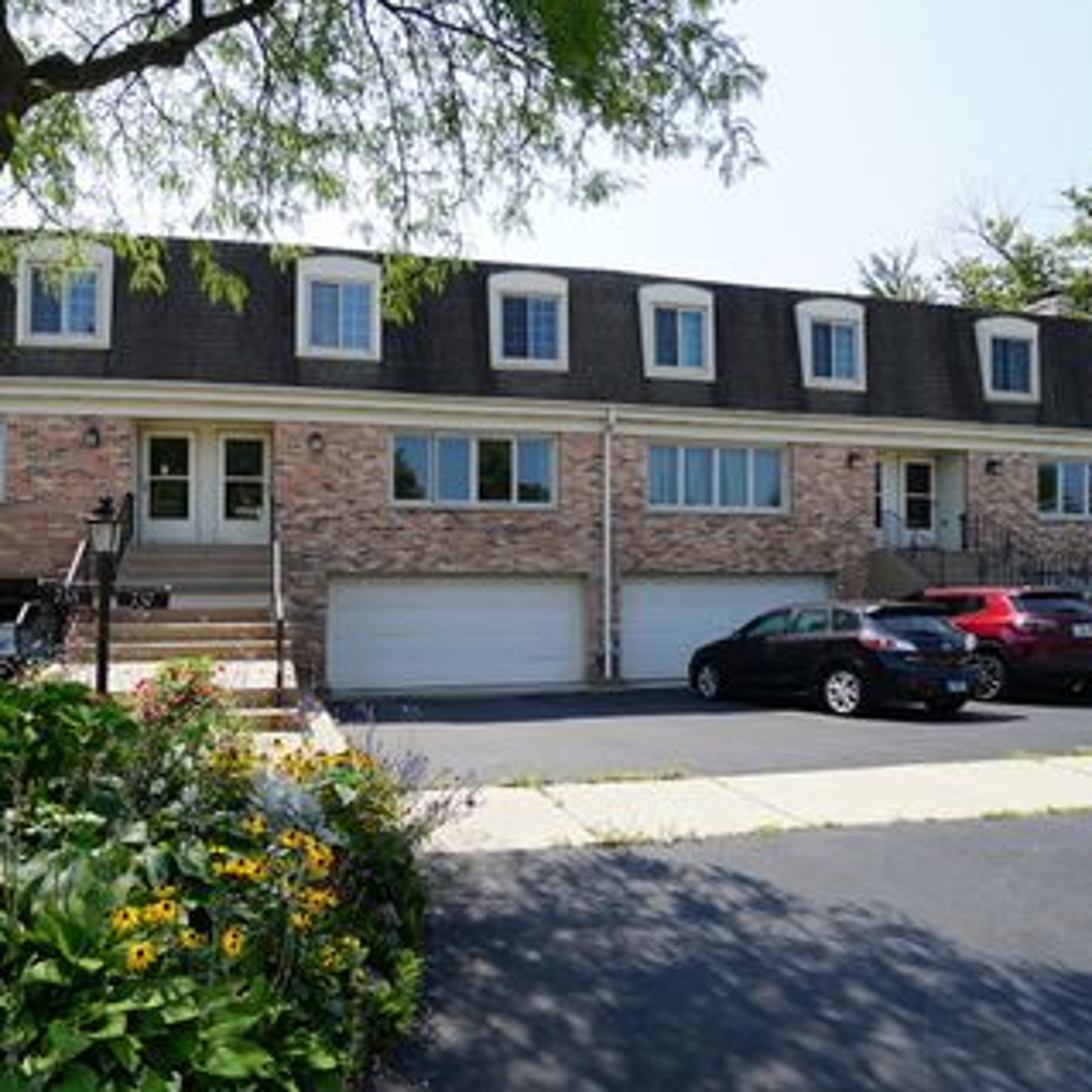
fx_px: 714
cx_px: 411
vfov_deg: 74.8
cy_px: 555
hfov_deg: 73.6
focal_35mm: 20
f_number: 5
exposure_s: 1/320
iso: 100
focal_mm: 10
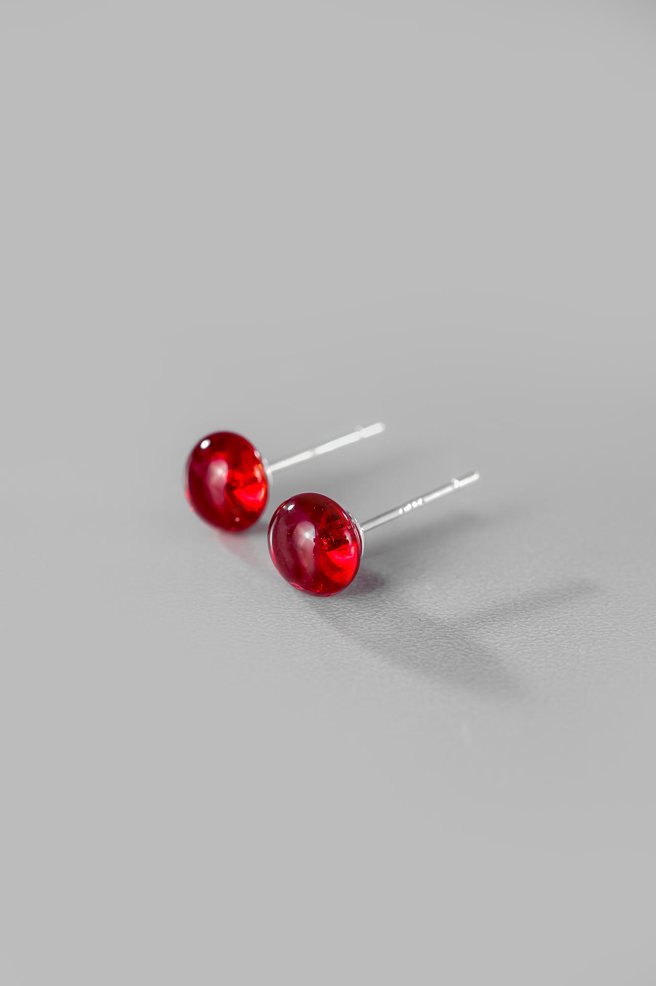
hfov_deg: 22.6
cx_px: 328
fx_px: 1642
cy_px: 493
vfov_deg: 33.4
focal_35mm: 60
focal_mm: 40
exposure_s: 1/160
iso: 31
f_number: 9
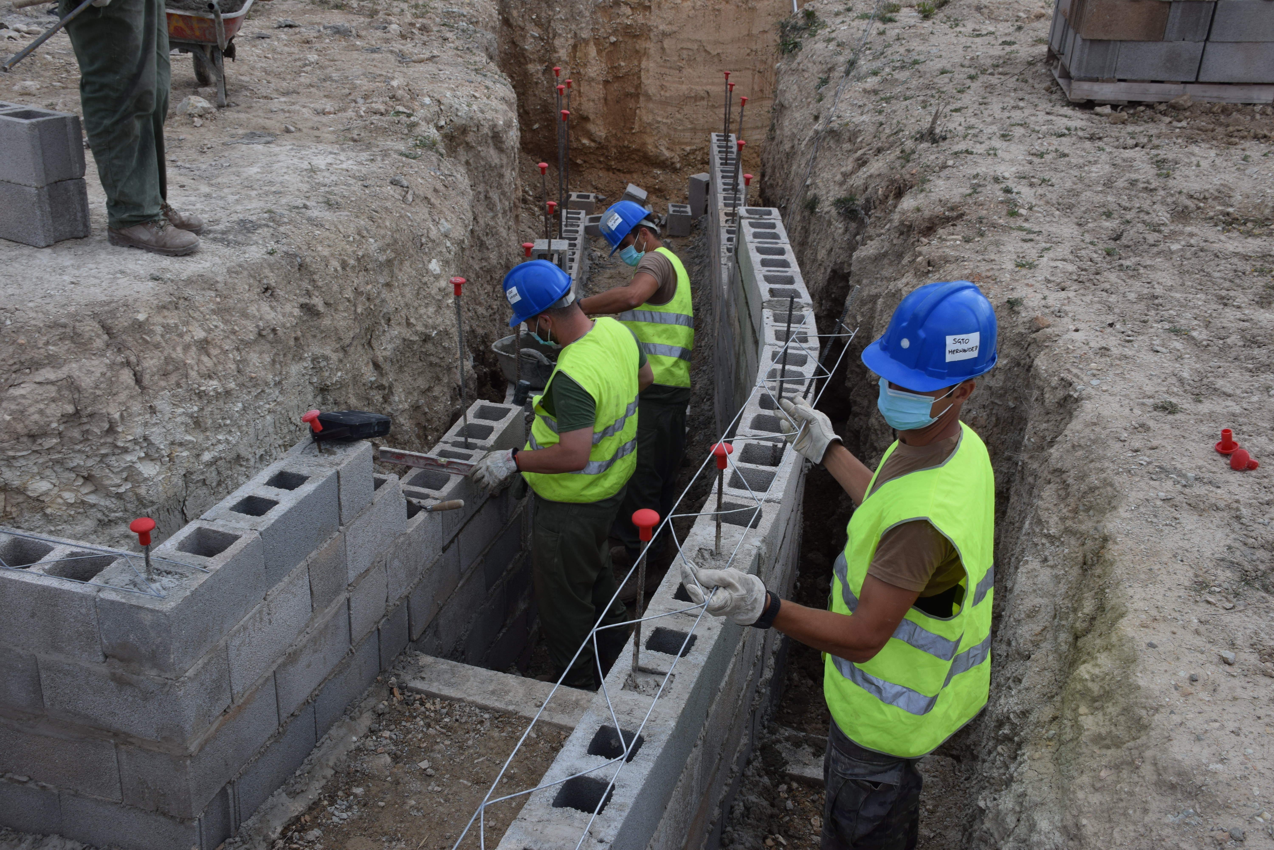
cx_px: 637
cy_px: 425
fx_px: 1274
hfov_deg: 53.1
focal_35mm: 36
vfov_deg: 36.9
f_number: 9
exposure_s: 1/320
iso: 200
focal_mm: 24
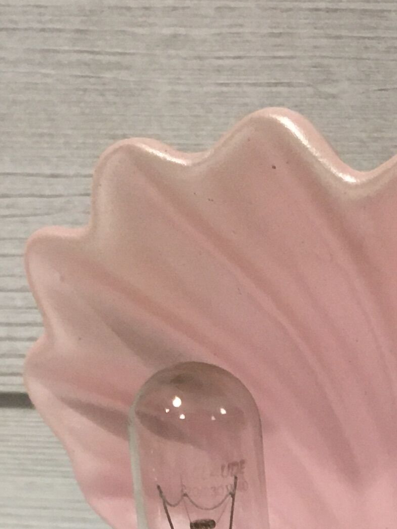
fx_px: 1713
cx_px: 328
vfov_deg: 15.7
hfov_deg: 13.1
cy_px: 872
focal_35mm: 112
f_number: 2.2
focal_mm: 4.15
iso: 125
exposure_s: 1/33
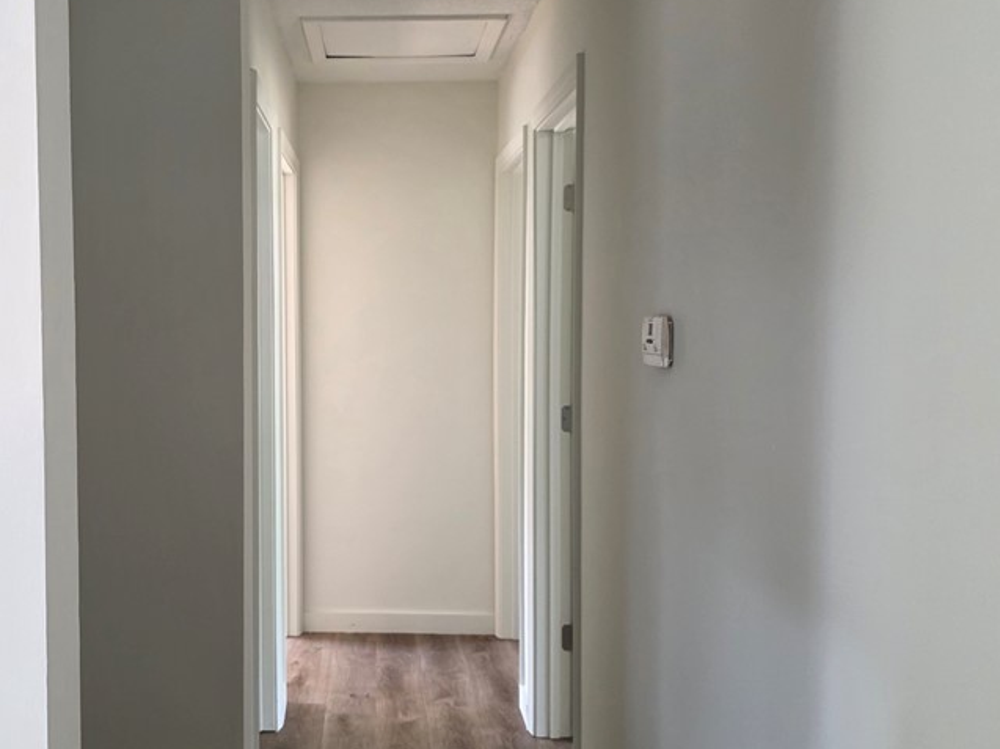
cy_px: 353
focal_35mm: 37
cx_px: 338
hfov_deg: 49.3
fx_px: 1068
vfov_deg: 38.6
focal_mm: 6.3
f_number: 1.7
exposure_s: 1/120
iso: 160
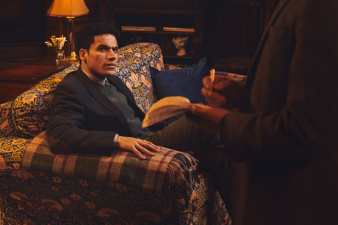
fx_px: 469
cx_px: 169
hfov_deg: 39.6
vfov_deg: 27.0
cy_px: 112
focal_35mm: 50
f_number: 5.6
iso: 640
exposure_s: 1/200
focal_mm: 50
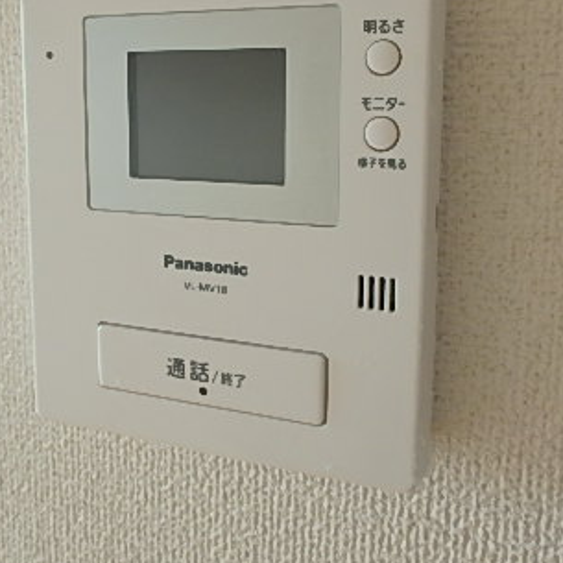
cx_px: 244
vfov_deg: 42.4
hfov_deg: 42.7
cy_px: 203
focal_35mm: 39
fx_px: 718
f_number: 3.5
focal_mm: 3.7
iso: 200
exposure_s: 1/50
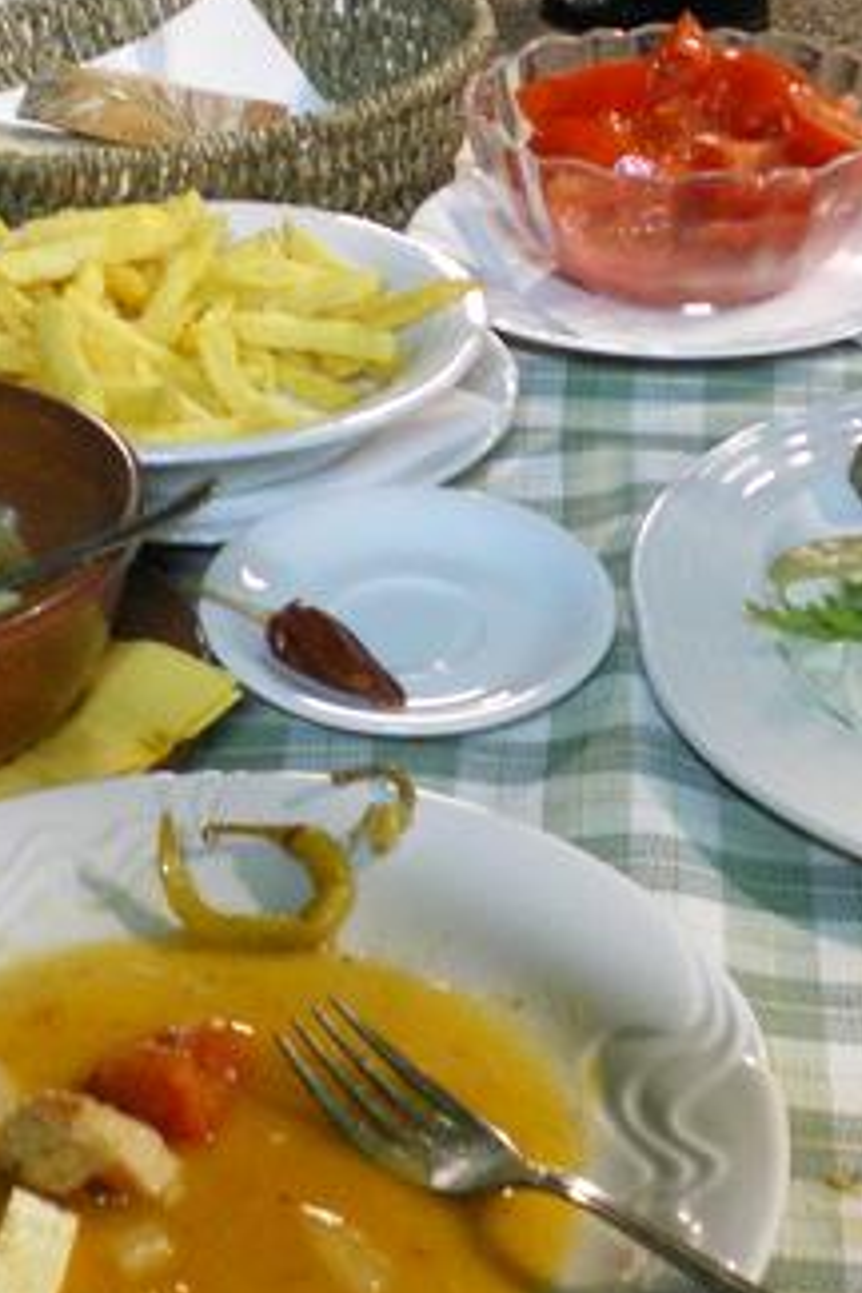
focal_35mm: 78
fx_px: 2801
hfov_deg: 17.5
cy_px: 547
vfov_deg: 26.0
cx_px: 487
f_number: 3.1
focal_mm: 6.3
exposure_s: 1/6
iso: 400
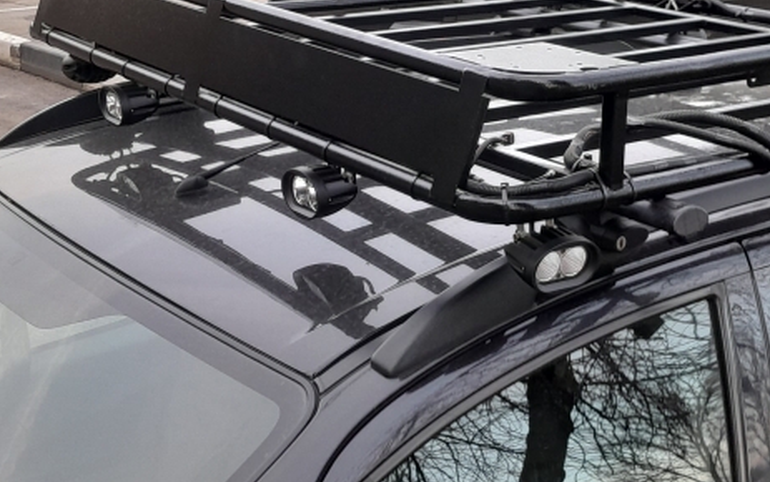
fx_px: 1323
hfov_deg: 32.3
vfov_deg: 20.6
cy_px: 189
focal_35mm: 63
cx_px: 471
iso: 160
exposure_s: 1/50
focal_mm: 4
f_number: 1.8
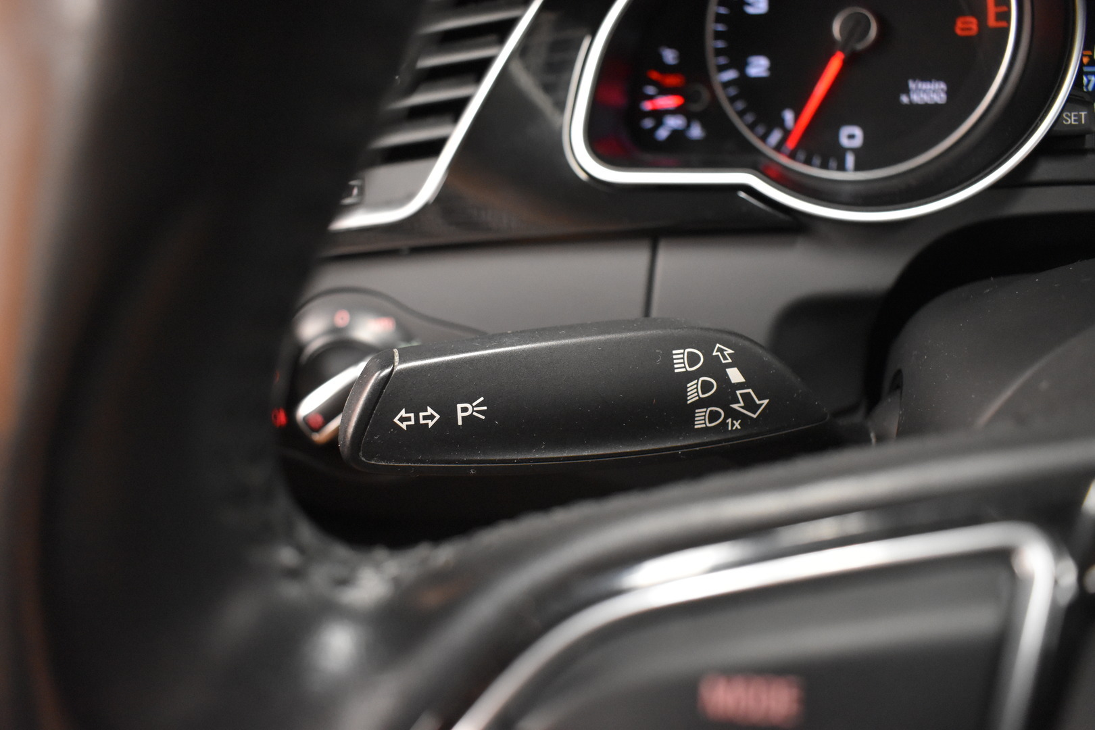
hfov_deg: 67.4
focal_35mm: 27
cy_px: 365
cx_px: 548
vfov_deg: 47.9
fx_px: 821
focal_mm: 18
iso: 3200
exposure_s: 1/80
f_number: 3.5
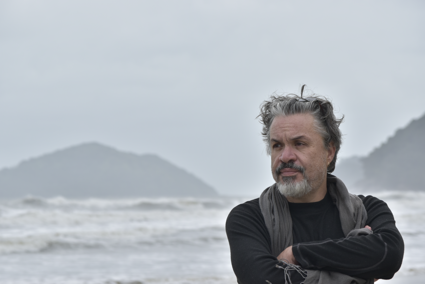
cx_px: 212
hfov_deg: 13.4
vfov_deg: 9.0
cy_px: 142
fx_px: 1806
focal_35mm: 153
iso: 200
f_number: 8
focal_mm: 102
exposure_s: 1/250
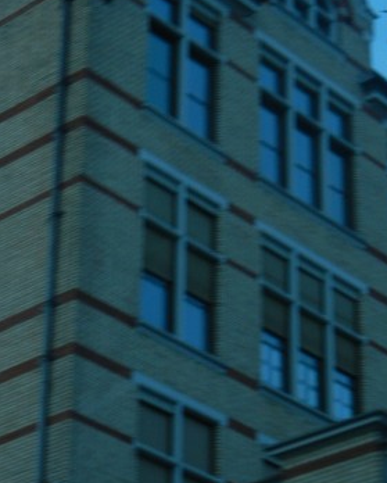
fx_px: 1816
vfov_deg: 15.1
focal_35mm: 127
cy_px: 293
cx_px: 132
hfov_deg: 12.2
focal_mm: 10.6
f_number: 4
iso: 252
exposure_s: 1/47
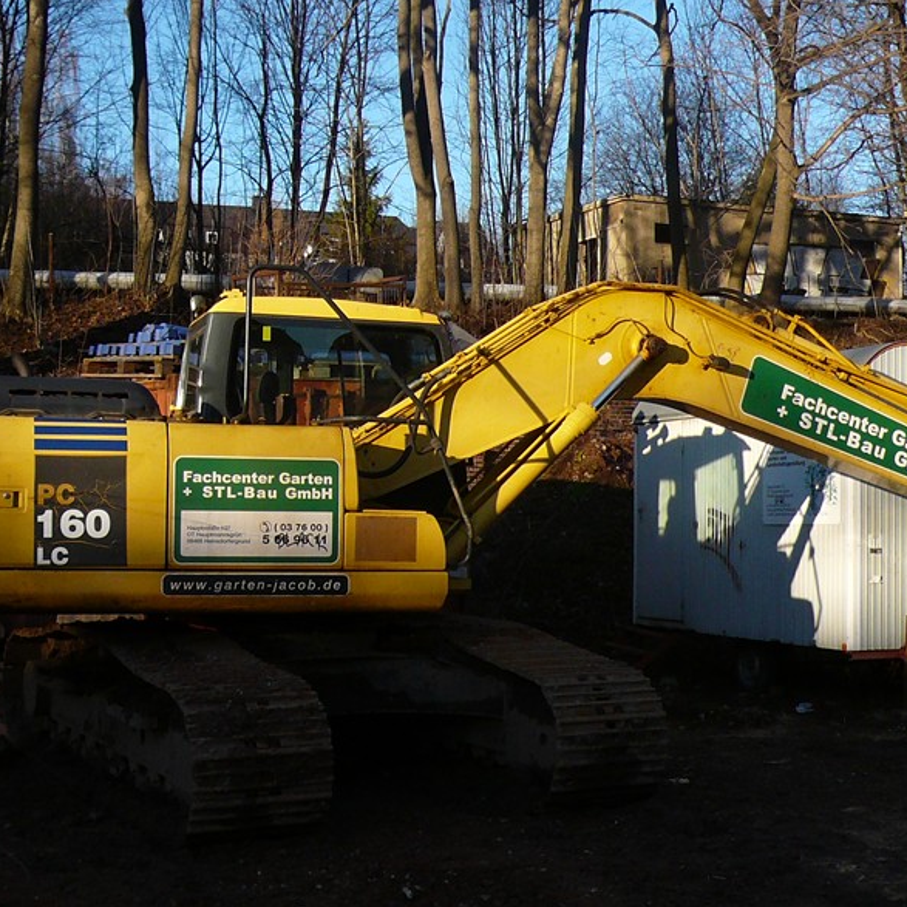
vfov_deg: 32.2
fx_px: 1571
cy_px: 457
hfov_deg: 32.2
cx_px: 454
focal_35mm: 53
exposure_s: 1/640
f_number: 2.8
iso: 100
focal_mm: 4.7
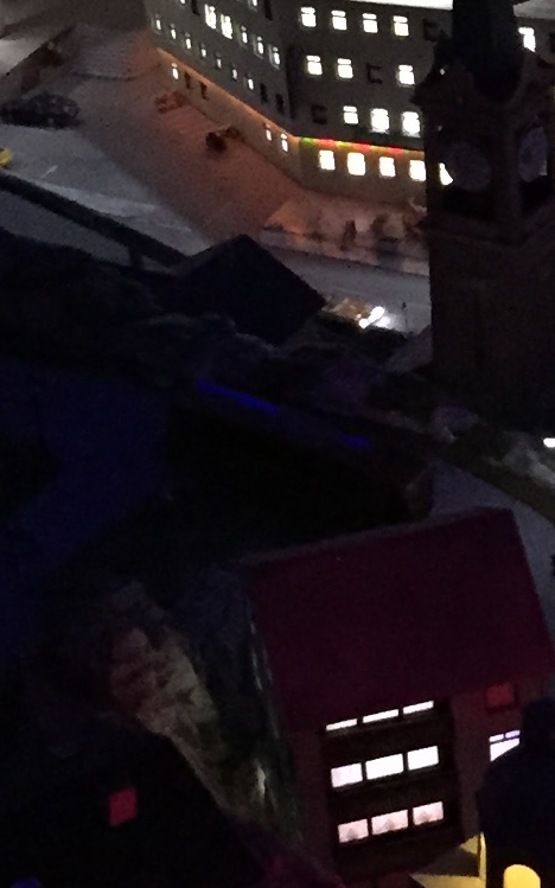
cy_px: 197
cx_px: 933
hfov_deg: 9.4
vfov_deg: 15.5
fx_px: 3244
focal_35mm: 134
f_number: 2.2
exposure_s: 1/15
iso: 400
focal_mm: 4.15
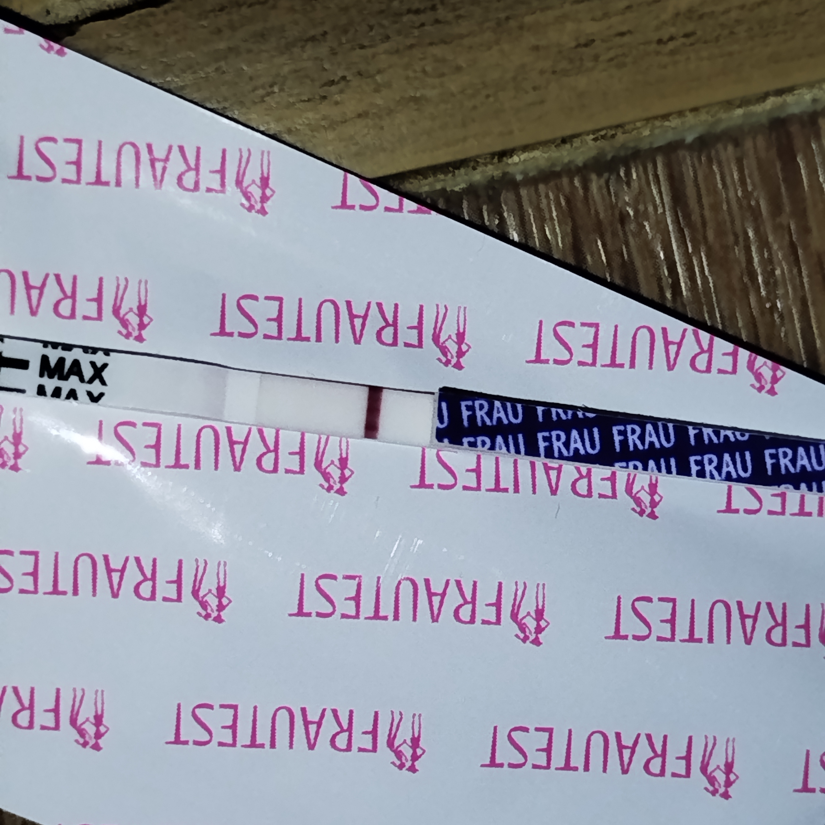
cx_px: 412
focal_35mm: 85
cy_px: 516
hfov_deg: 20.4
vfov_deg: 20.4
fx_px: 2292
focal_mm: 5.31
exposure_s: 1/50
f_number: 1.7
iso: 160
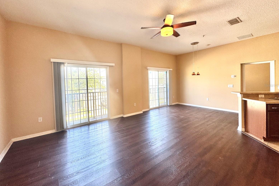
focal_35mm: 15
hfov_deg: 100.4
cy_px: 85
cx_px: 138
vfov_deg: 77.2
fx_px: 116
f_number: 2.2
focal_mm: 2.22
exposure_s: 1/99
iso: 50
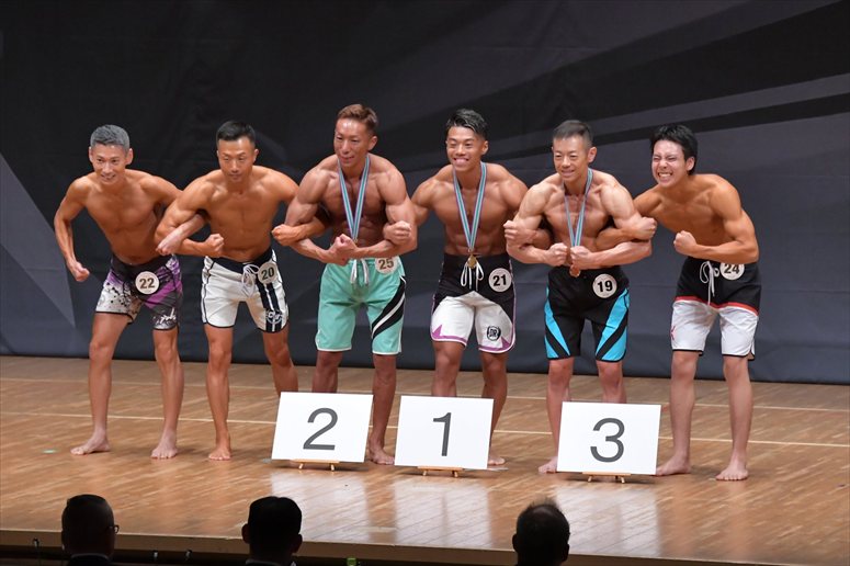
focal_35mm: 225
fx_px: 5310
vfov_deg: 6.1
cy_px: 283
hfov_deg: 9.2
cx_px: 425
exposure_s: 1/400
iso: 6400
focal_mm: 150
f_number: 5.6
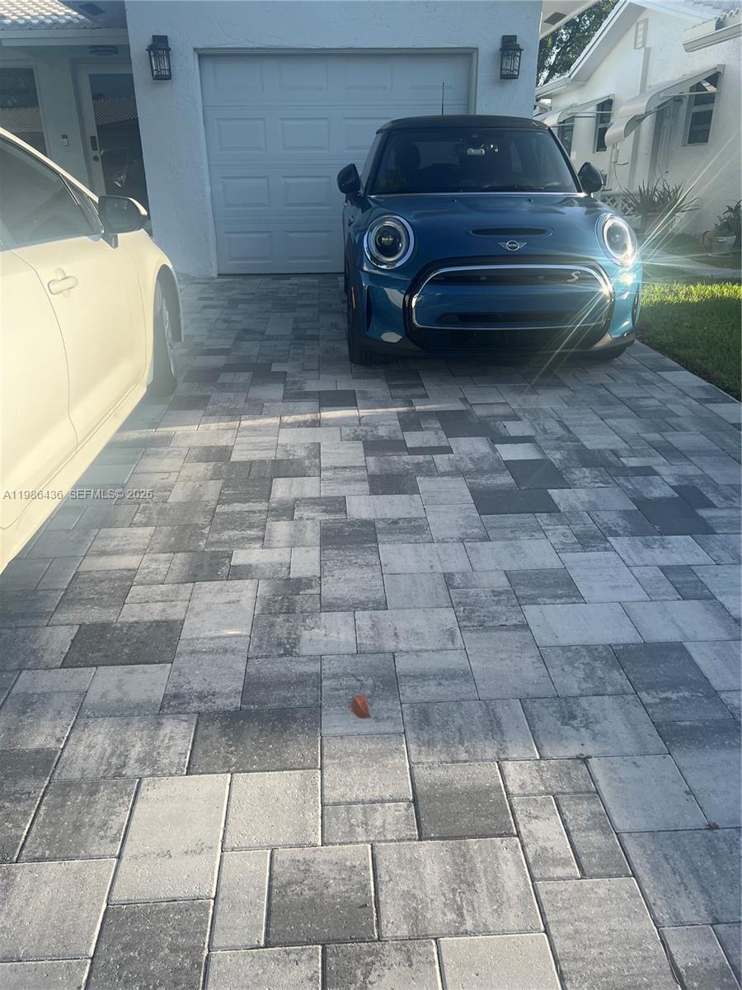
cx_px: 371
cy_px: 495
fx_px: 743
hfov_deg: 53.1
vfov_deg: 67.3
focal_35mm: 26
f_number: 1.5
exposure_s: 1/1311
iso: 50
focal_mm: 5.7
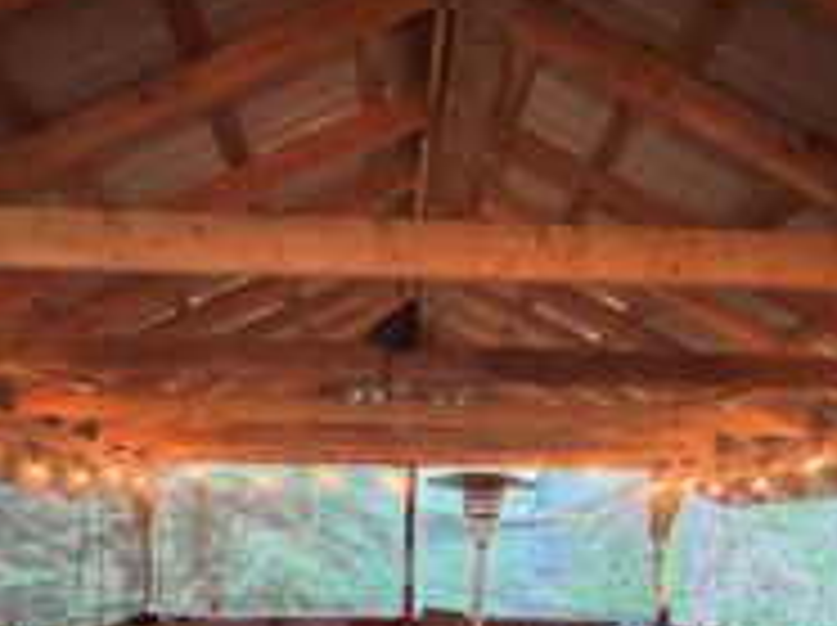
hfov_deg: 63.5
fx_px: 676
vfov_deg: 43.3
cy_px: 612
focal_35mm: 28
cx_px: 392
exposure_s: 1/40
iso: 800
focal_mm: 1.57
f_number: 1.8
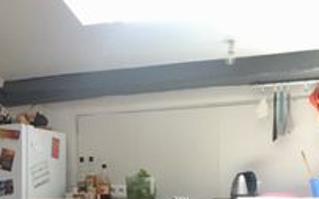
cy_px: 210
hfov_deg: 22.4
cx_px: 58
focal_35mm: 91
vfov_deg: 14.1
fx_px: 791
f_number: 2.2
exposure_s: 1/33
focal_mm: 4.15
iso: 32
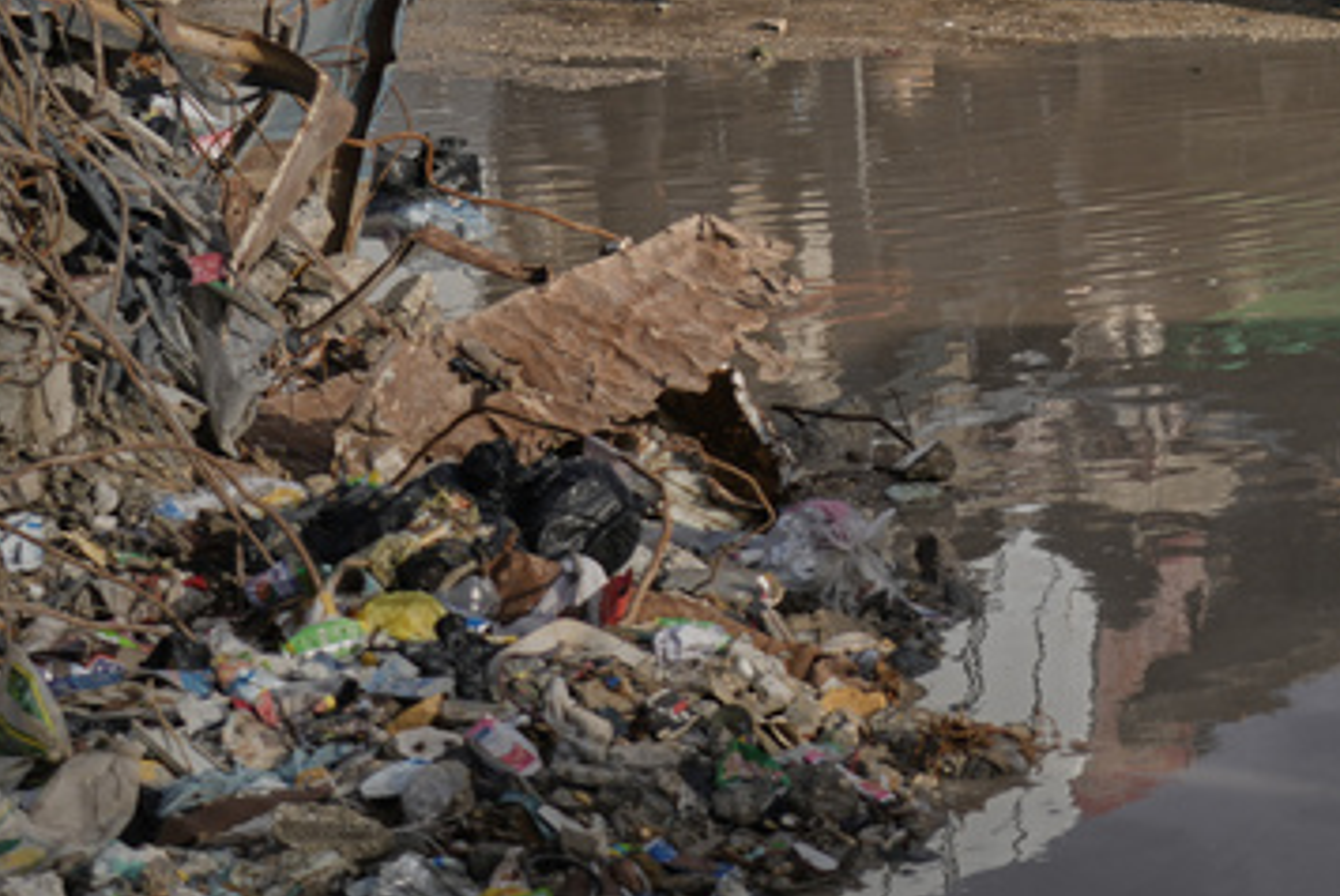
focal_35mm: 115
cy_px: -314
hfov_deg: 16.8
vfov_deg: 11.6
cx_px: 1728
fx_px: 4284
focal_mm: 40
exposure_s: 1/640
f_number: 4
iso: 64
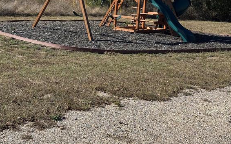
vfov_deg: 18.6
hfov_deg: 29.8
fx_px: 434
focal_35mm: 69
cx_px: 114
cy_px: 18
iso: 64
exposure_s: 1/3817
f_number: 1.78
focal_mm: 6.76
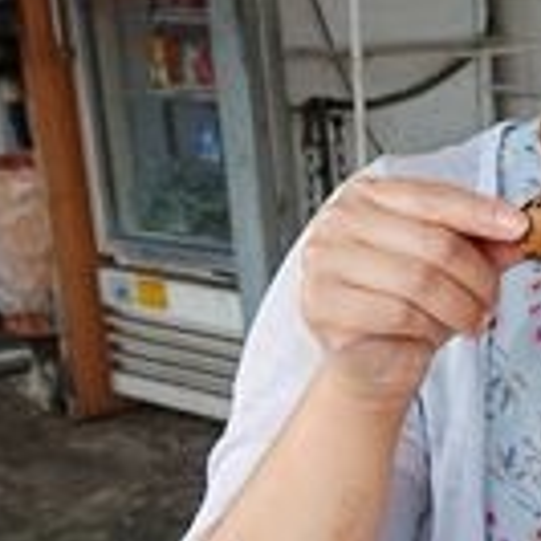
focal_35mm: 100
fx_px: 1768
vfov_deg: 17.4
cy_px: 319
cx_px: 850
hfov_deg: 15.8
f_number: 2.8
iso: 125
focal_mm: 8.8
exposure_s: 1/400
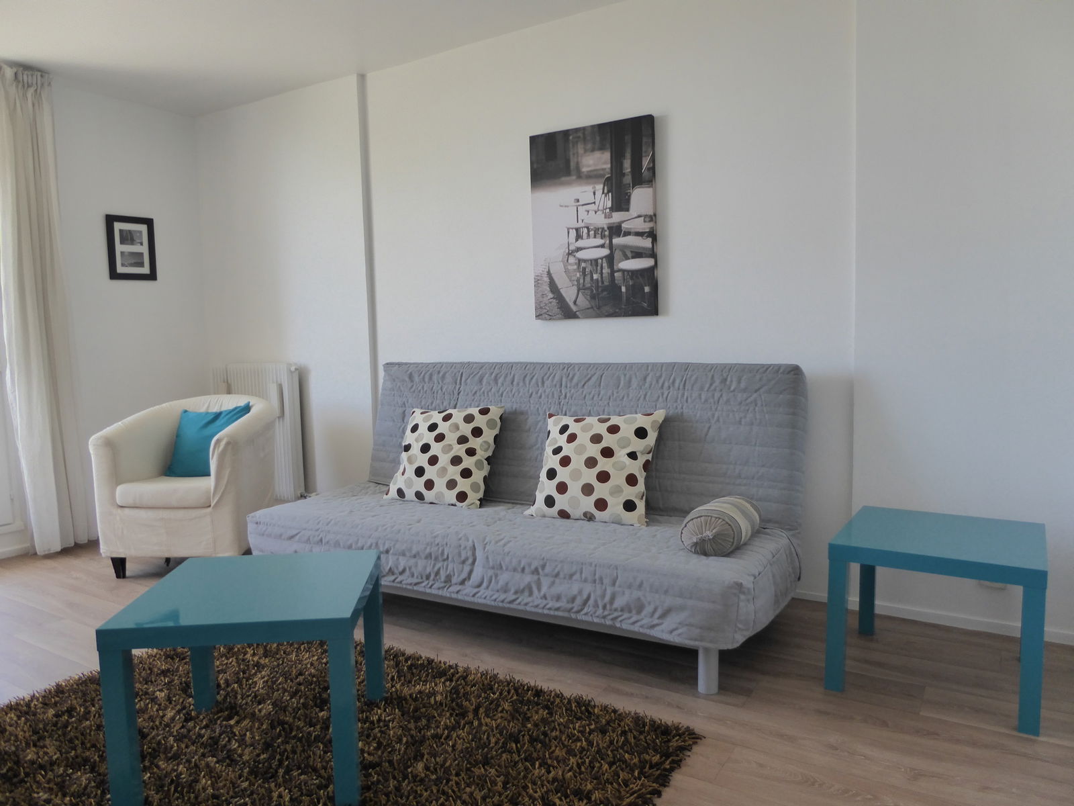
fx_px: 776
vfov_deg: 54.9
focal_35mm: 25
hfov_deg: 69.4
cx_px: 537
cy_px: 403
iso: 320
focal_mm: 4.3
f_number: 3.3
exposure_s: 1/100
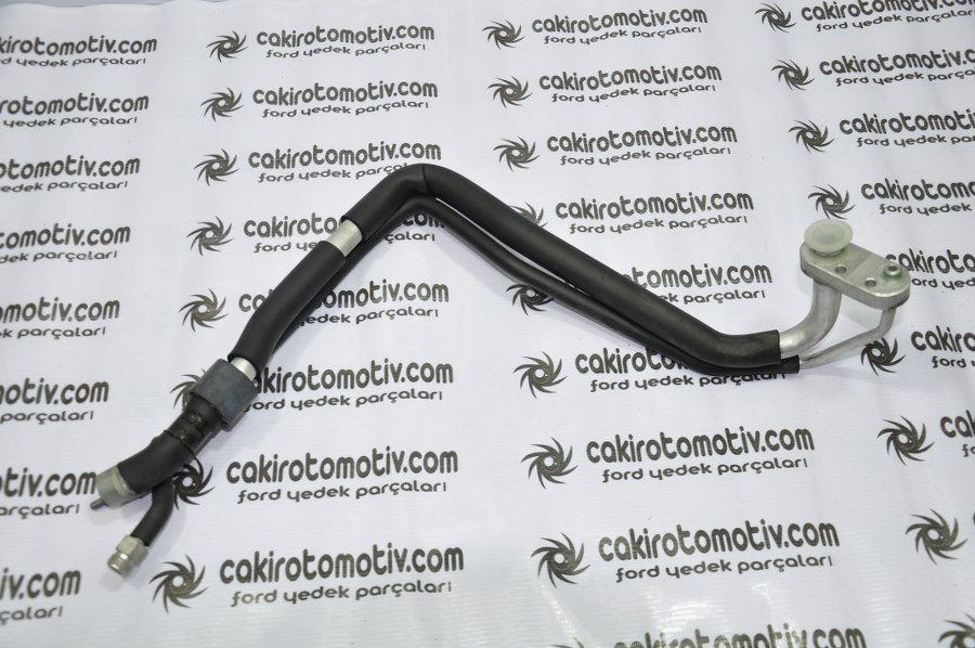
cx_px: 488
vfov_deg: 34.1
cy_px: 324
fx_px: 1055
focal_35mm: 39
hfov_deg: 49.6
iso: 200
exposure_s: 1/40
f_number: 4.5
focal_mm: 26
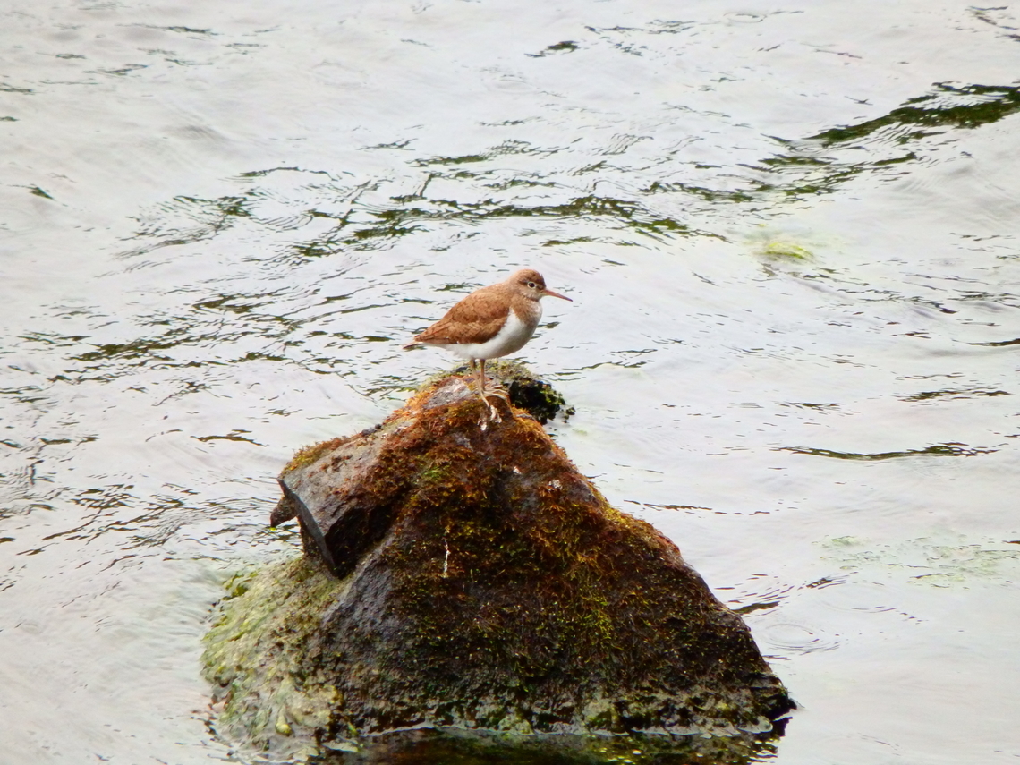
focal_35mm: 896
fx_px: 26402
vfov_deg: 1.7
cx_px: 510
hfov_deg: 2.2
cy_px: 382
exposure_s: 1/320
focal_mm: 160
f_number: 5.7
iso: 800
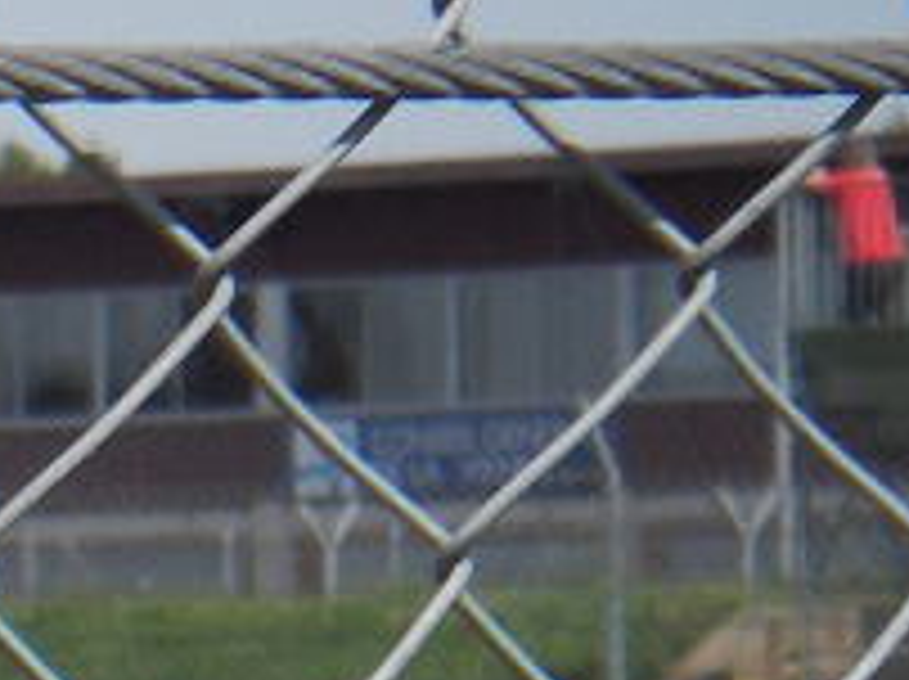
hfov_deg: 3.4
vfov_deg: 2.6
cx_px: -994
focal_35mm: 578
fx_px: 15160
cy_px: 1063
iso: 50
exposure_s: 1/500
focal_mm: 18.9
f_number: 4
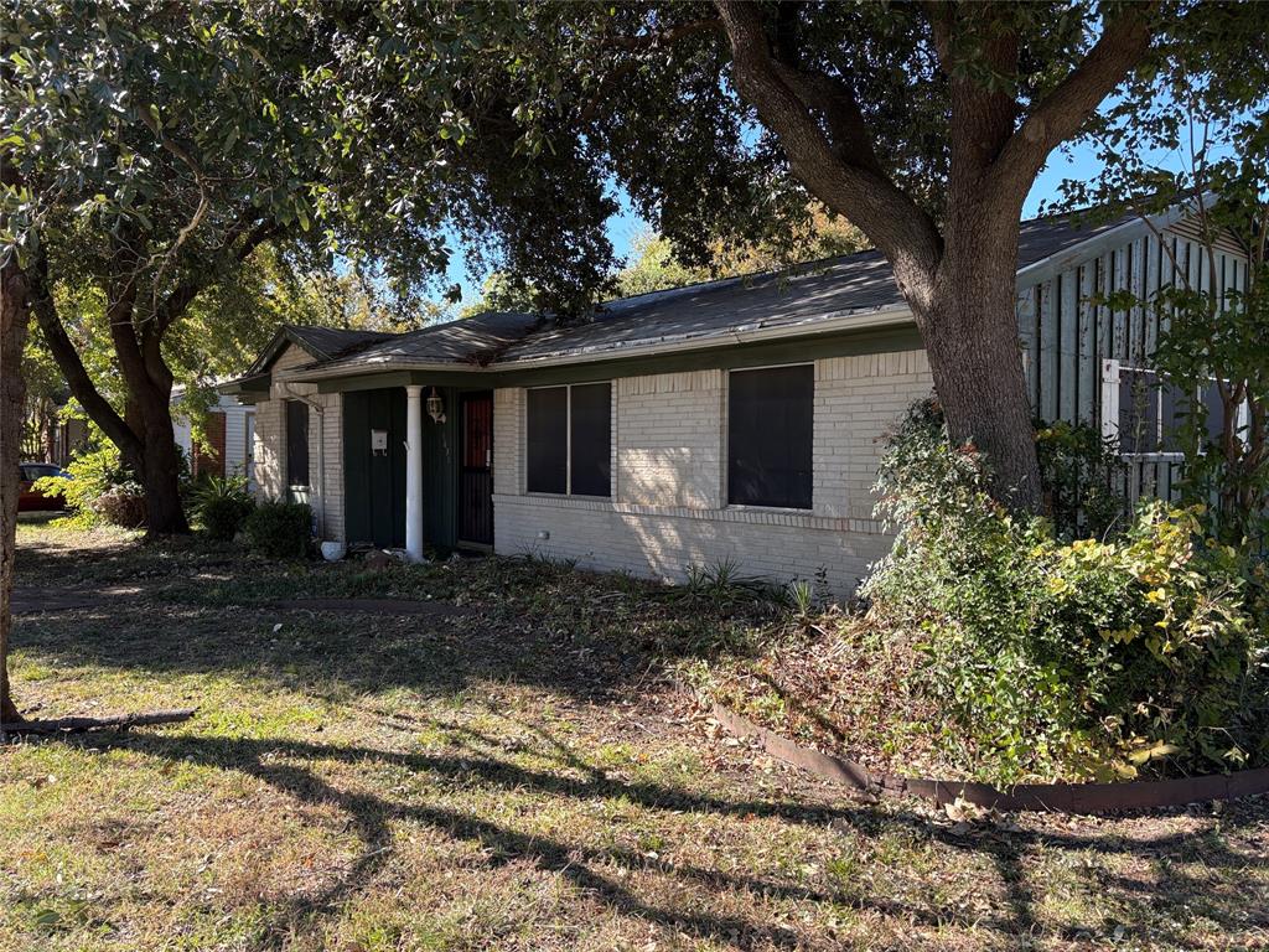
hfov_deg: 67.3
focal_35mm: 26
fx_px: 953
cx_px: 634
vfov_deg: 53.1
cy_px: 476
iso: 50
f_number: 1.6
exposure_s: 1/701
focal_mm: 5.96
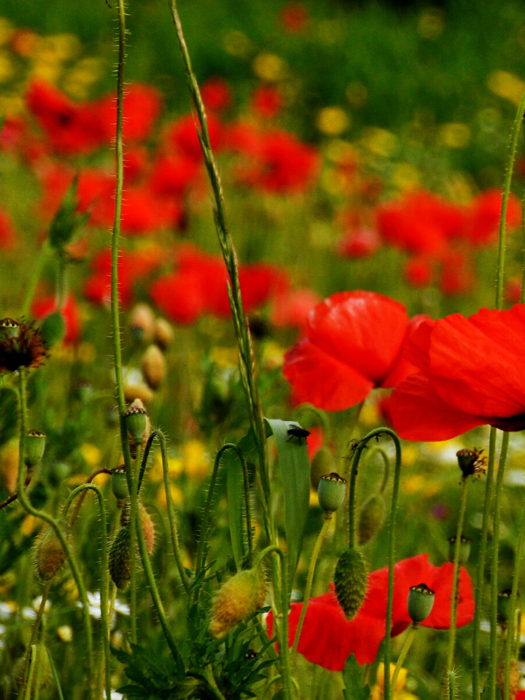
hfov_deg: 3.8
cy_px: 296
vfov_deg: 5.1
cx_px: 627
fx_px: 7803
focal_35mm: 386
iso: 200
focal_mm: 135
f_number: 13
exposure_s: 1/250
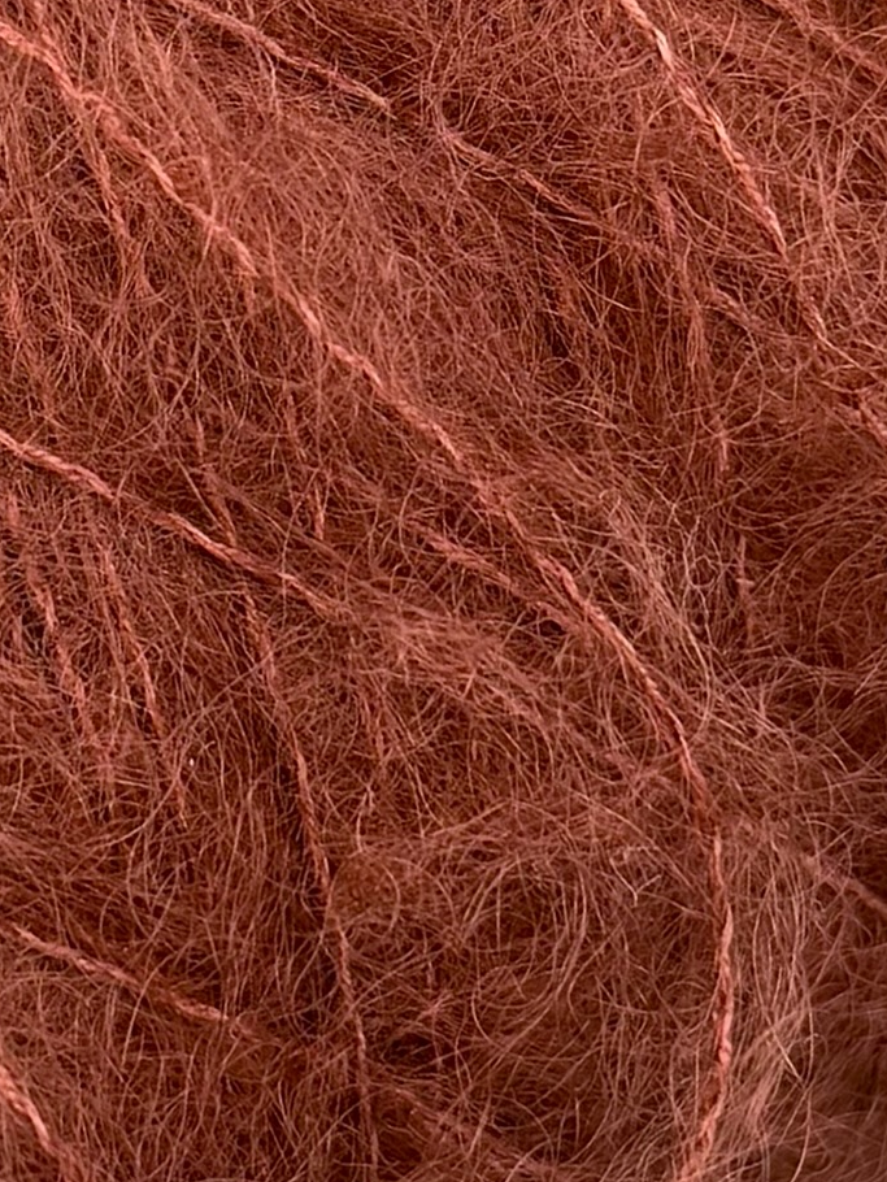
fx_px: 1844
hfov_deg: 27.0
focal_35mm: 54
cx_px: 484
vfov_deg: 34.4
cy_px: 221
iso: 64
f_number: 1.78
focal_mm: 6.76
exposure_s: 1/236
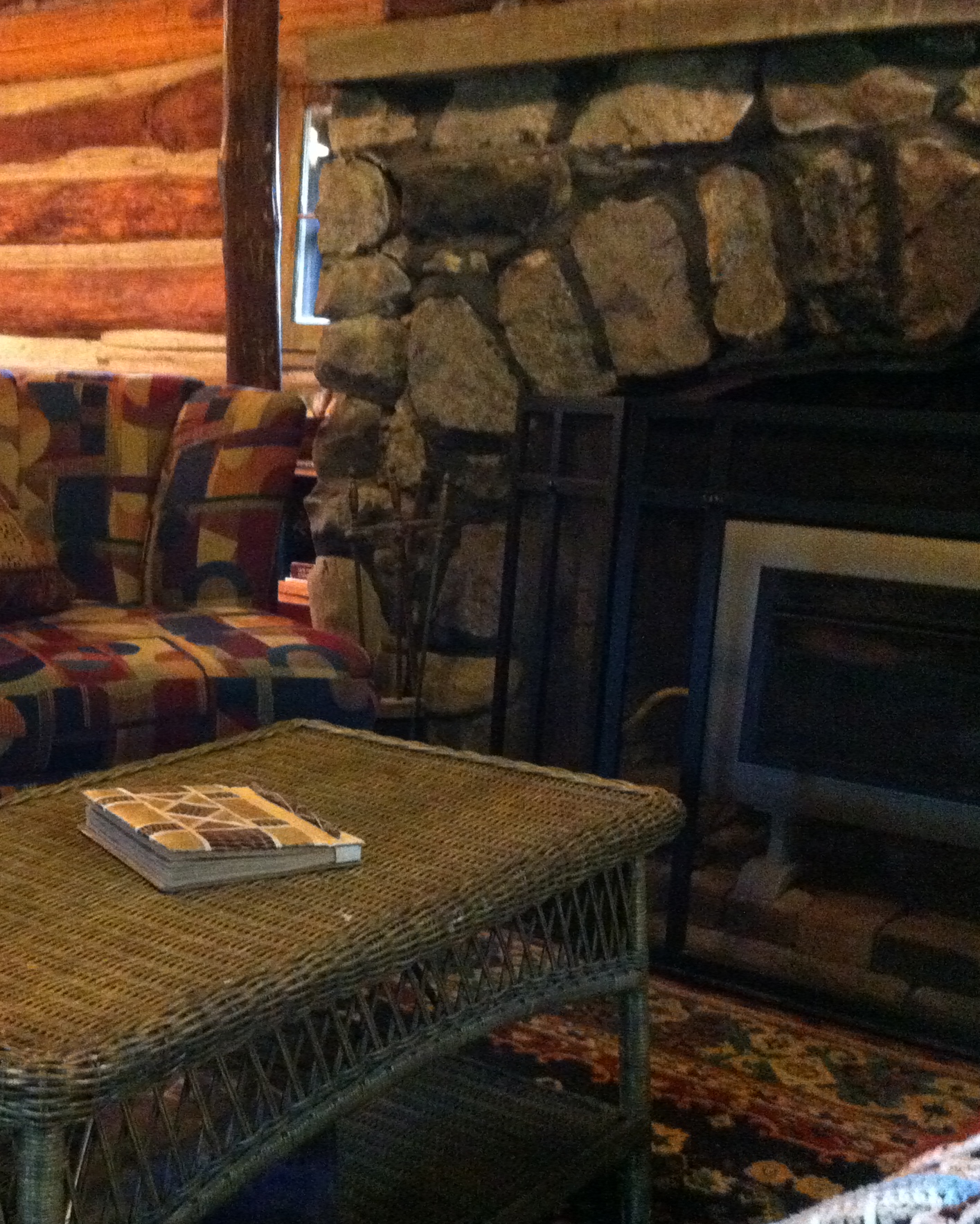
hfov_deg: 29.6
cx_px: 199
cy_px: 629
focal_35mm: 50
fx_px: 1812
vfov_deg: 37.3
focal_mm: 3.85
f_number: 2.8
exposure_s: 1/15
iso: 1000
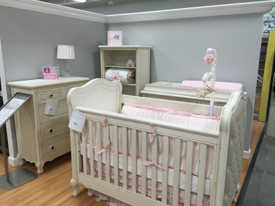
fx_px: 230
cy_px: 103
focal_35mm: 29
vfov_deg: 48.2
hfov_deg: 61.7
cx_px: 138
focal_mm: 4.15
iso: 40
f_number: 2.2
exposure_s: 1/40
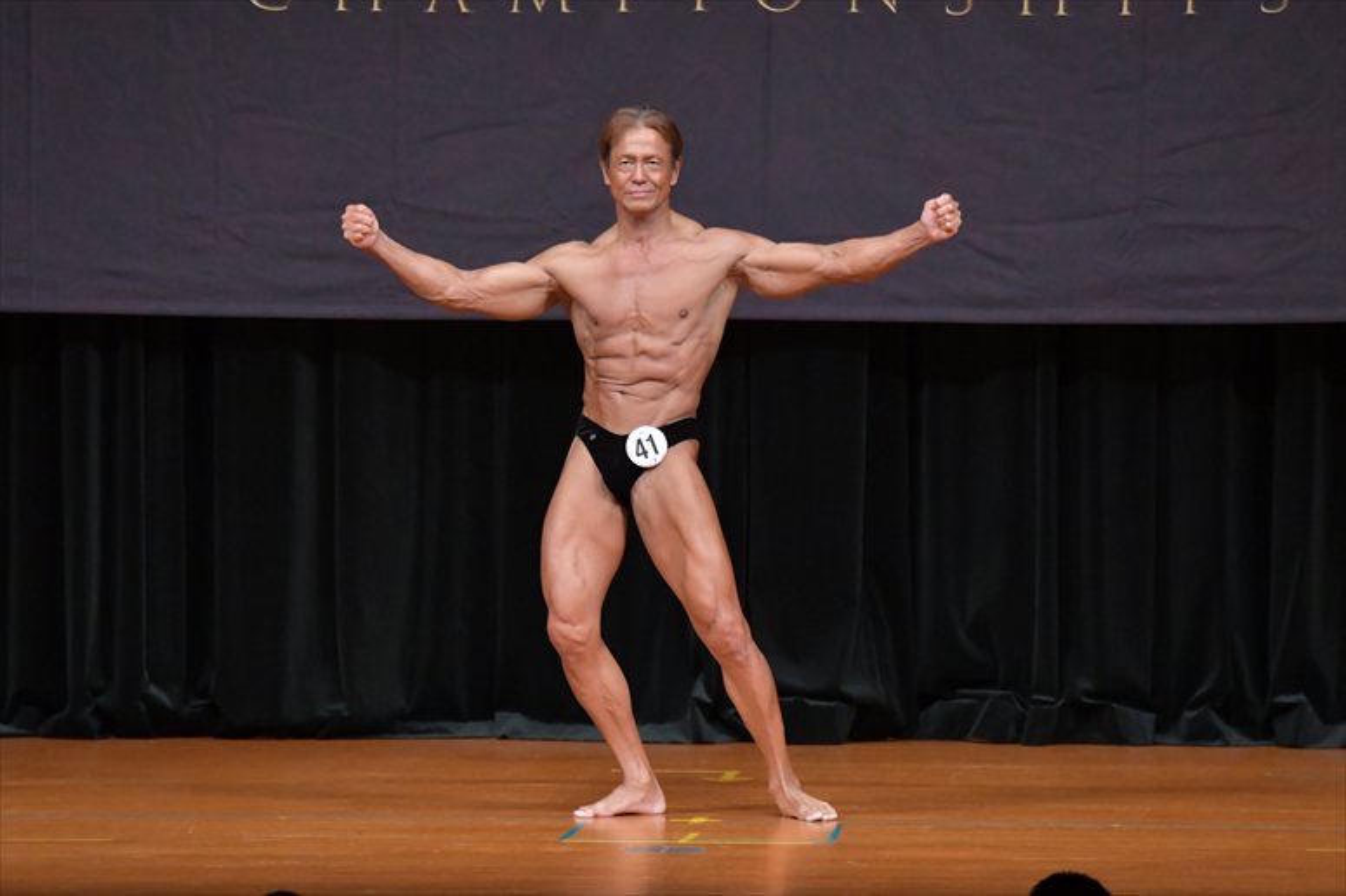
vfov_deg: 5.1
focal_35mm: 270
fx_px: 10090
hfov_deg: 7.6
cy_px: 448
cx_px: 673
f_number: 5.6
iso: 5000
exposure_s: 1/400
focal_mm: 180
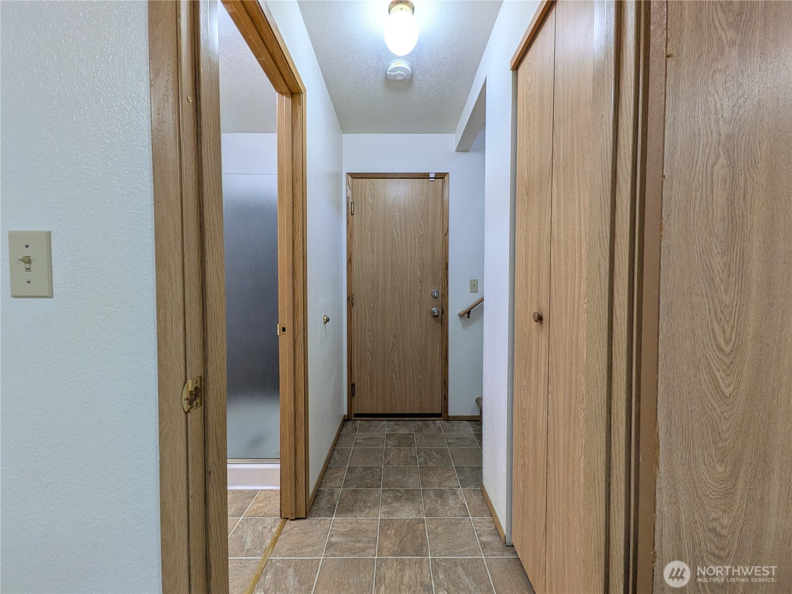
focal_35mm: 14
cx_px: 396
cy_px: 297
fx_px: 320
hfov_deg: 102.1
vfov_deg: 85.7
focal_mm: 1.85
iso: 56
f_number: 2.2
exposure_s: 1/24
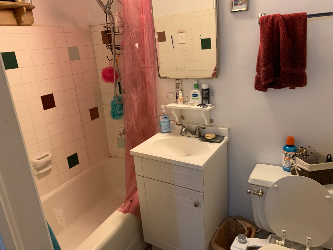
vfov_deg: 53.1
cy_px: 125
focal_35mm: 26
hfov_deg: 67.3
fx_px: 250
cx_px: 166
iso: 320
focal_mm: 4.25
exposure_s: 1/60
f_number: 1.8
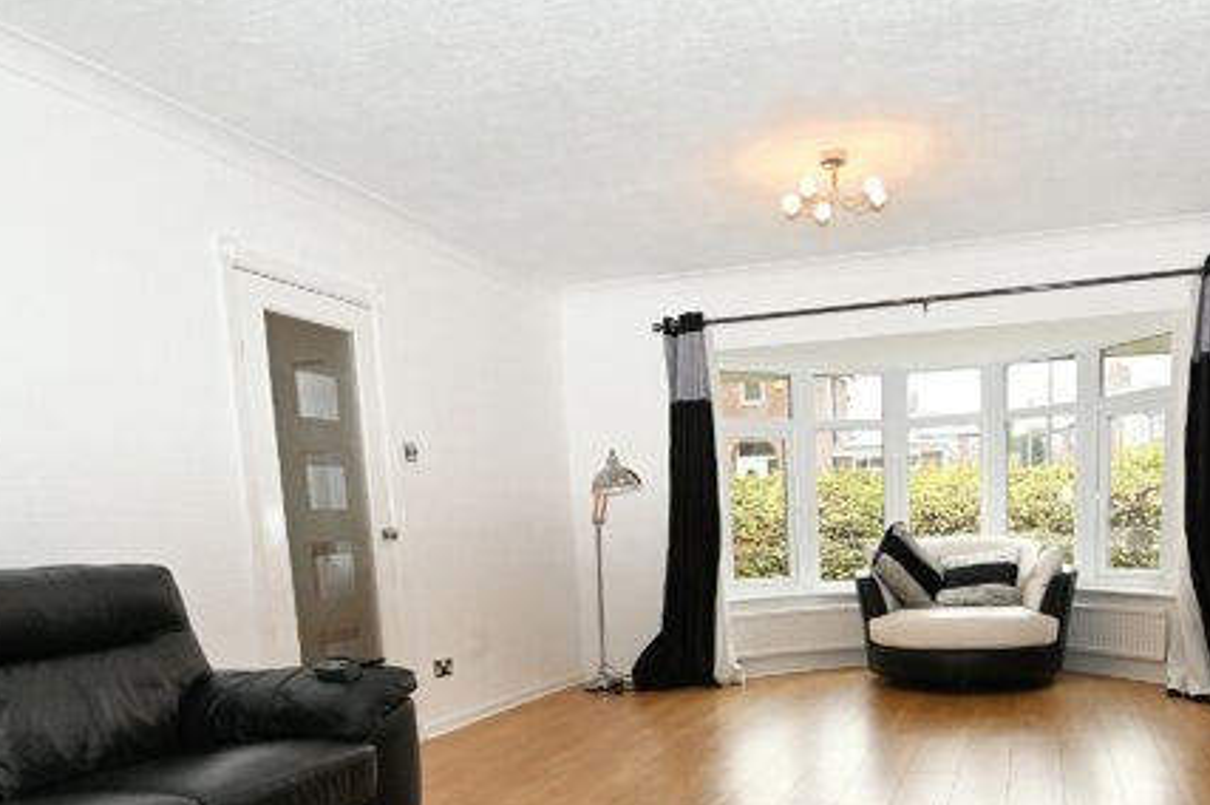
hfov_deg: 66.5
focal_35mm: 27
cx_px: 748
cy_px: 656
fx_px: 907
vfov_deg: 45.2
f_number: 10
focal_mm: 15
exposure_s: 1/60
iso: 2000
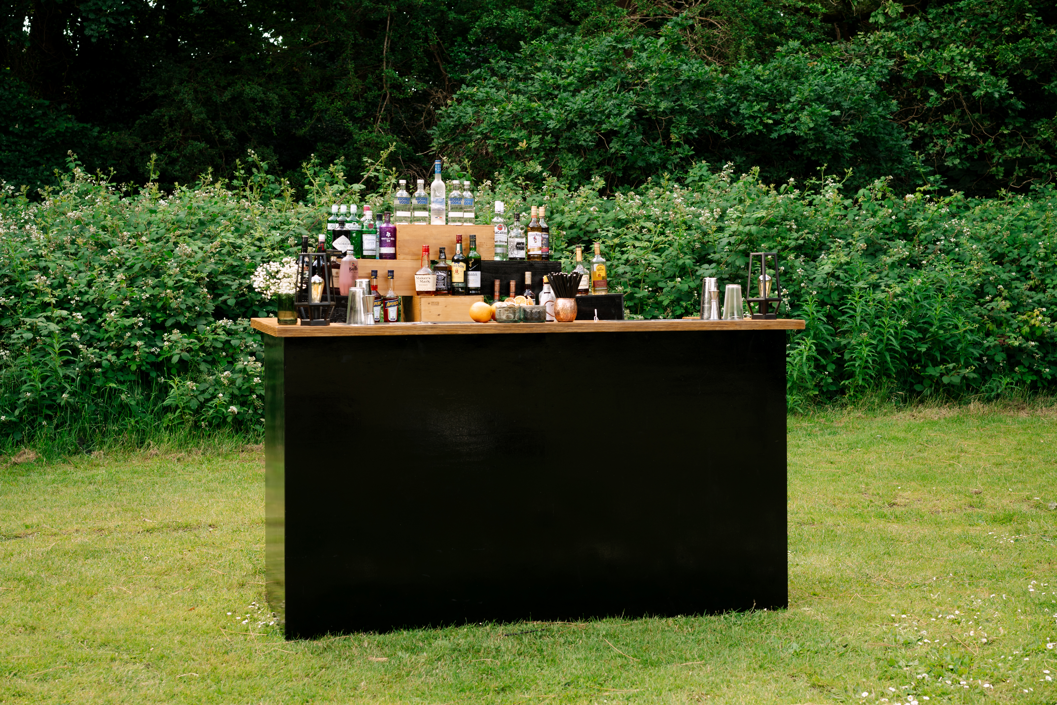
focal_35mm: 55
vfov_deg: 24.6
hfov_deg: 36.2
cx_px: 528
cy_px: 352
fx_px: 1615
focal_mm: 55
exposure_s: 1/60
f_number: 5.6
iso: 100
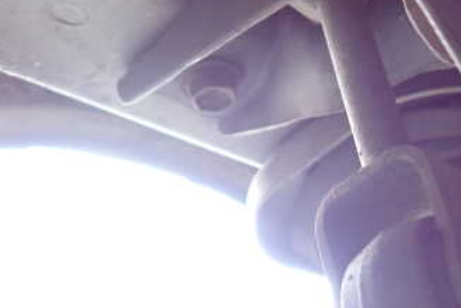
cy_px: 166
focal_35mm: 48
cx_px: 379
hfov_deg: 39.2
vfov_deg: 28.1
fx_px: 615
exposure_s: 1/25
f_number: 2
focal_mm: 4.5
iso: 800
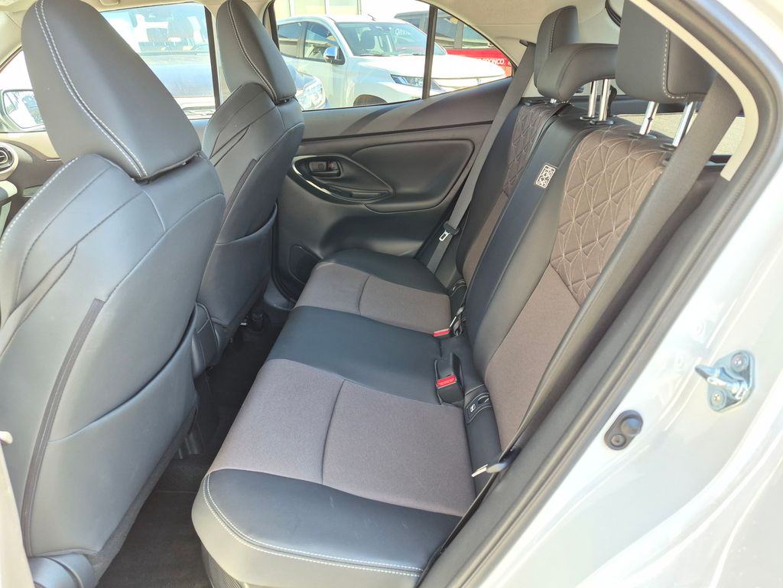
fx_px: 520
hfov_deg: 73.9
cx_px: 392
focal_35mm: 23
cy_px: 294
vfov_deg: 58.9
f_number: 1.8
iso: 200
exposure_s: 1/180
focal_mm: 5.4
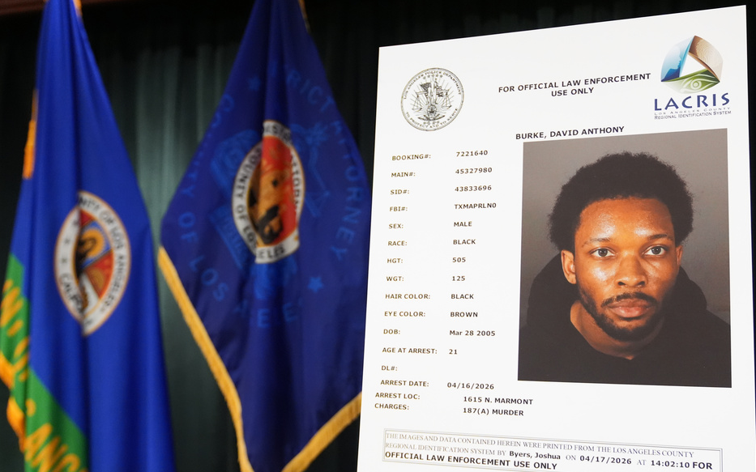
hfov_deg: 51.5
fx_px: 783
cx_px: 408
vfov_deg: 33.5
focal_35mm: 38
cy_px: 274
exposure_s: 1/250
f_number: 2.8
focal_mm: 34
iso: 4000
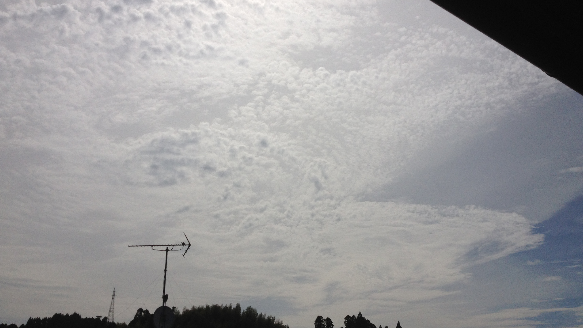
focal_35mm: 39
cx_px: 293
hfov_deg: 51.6
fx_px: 603
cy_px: 166
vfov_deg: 30.4
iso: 64
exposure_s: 1/13889
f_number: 2.4
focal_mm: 4.28
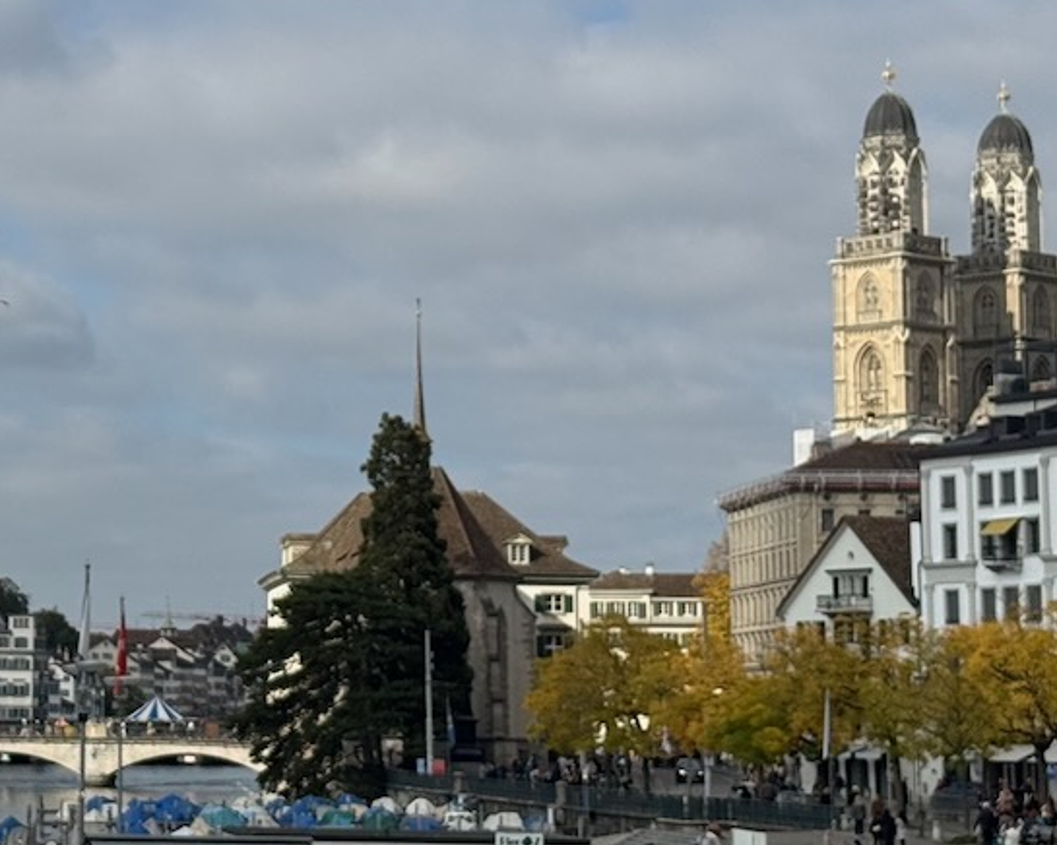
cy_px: 291
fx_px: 3441
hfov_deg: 17.1
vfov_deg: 14.0
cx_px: 6
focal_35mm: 110
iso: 64
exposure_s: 1/7092
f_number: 1.78
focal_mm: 6.76
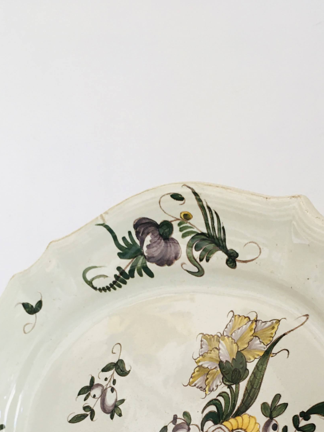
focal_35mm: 54
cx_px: 191
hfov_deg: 27.0
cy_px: 399
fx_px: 674
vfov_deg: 33.4
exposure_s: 1/33
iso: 80
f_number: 2.2
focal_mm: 4.15
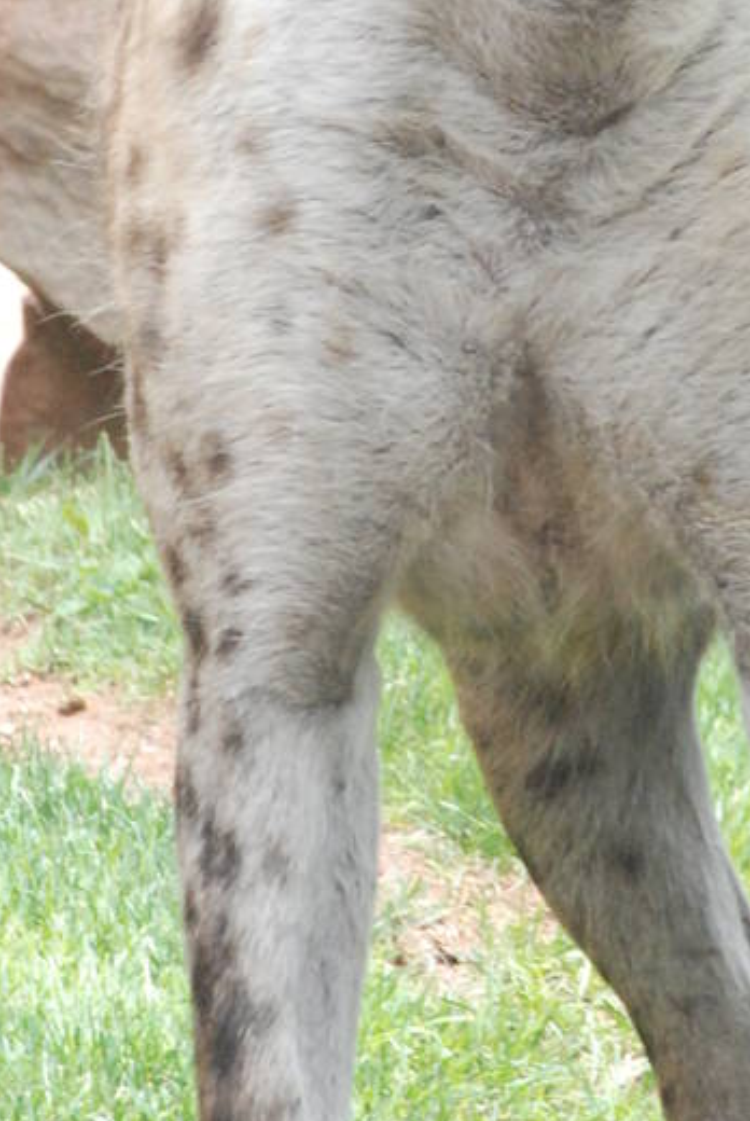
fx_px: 28034
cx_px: 751
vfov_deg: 2.3
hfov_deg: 1.5
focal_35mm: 900
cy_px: -41
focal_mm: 195
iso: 1600
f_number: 18
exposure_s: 1/160
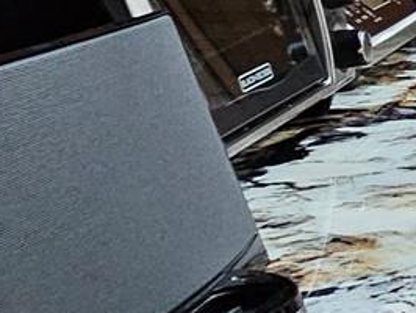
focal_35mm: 100
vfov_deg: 14.5
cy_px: -25
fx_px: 1203
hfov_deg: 9.5
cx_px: 1469
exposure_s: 1/40
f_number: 2.2
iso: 320
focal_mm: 2.2
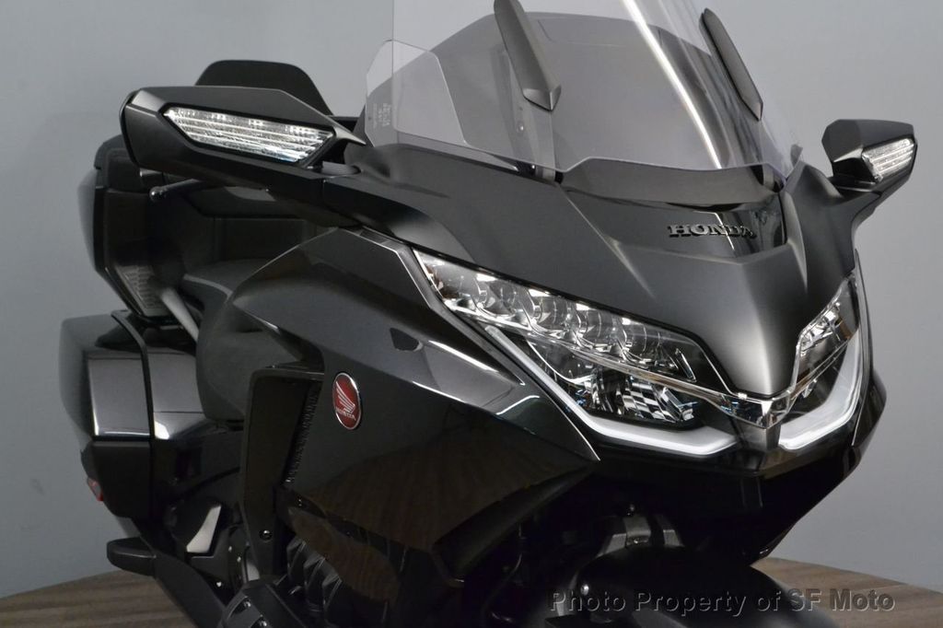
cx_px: 472
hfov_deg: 37.9
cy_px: 314
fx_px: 1375
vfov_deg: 25.7
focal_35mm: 52
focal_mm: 35
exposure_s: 1/60
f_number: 11
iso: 3200
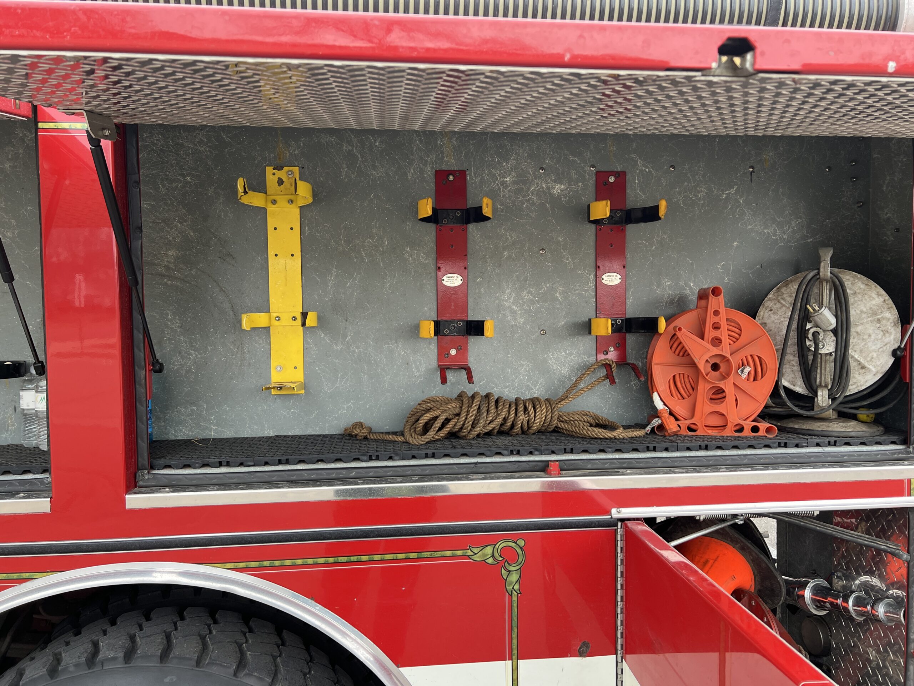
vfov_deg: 53.1
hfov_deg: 67.3
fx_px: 687
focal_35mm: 26
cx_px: 457
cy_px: 343
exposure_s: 1/121
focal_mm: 5.7
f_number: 1.5
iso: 80
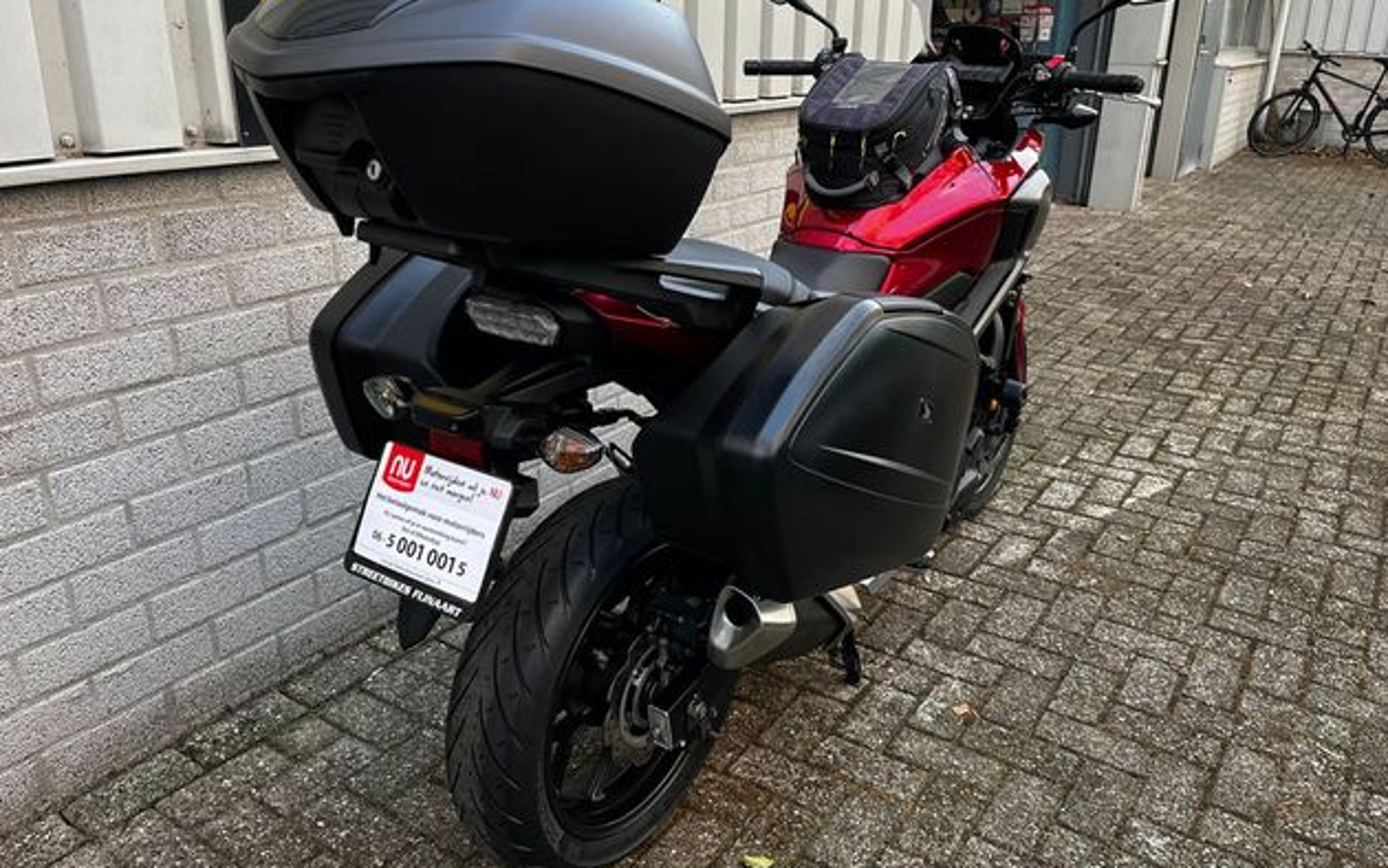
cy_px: 405
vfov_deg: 44.5
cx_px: 690
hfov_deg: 66.5
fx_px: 1059
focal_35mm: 28
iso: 100
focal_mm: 5.1
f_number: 1.6
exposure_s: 1/121
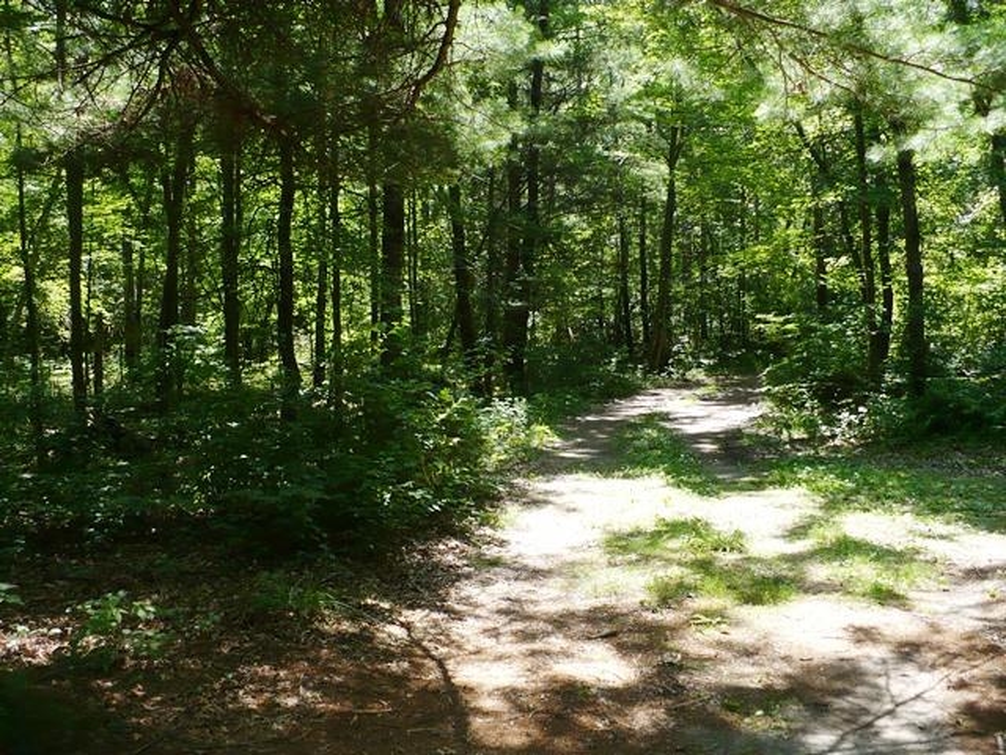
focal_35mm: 37
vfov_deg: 38.7
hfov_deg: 50.1
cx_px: 503
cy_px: 378
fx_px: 1075
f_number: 2.8
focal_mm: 6.1
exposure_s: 1/160
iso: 100
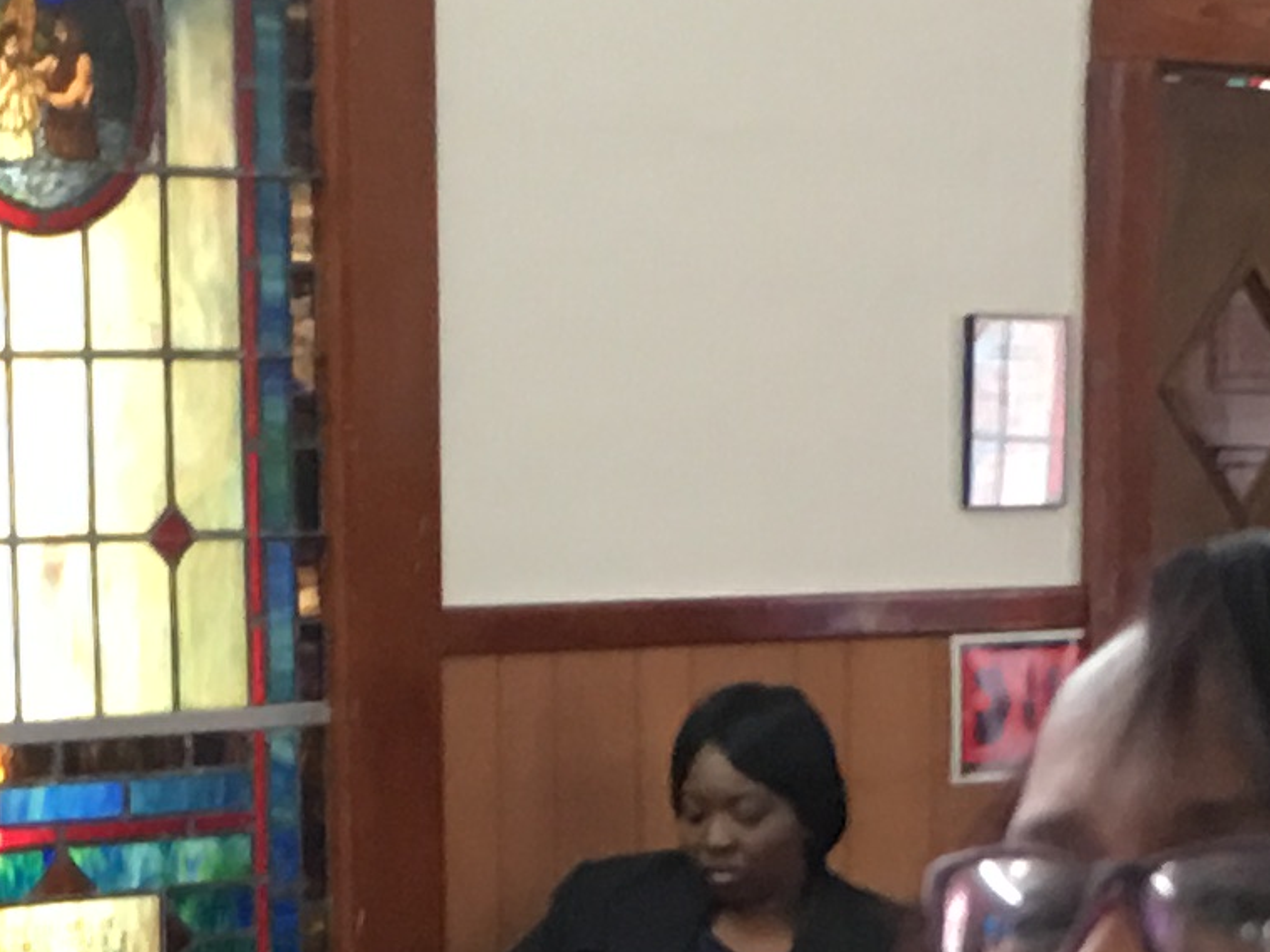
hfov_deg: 12.8
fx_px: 5649
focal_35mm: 154
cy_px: 1489
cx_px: 974
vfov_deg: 9.3
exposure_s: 1/15
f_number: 2.2
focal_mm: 4.15
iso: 64
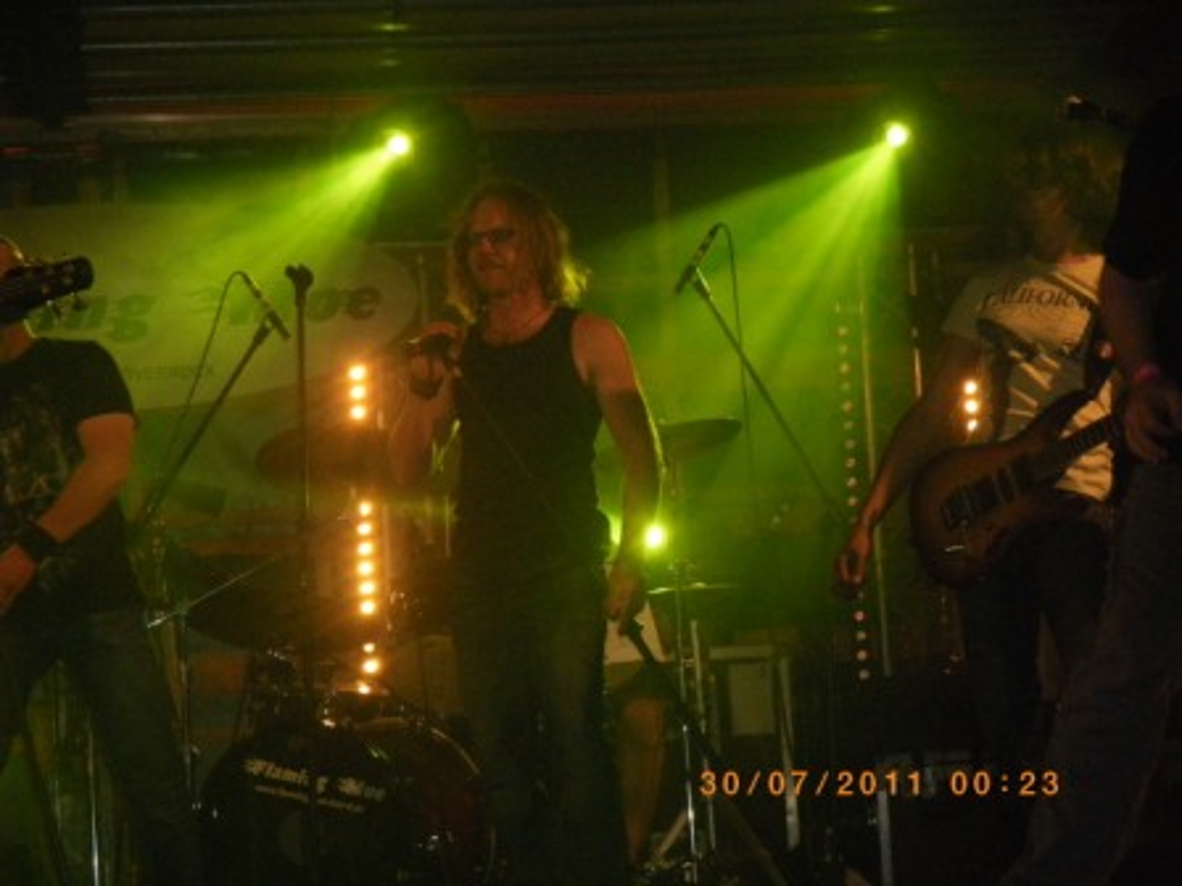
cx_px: 591
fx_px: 3176
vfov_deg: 15.9
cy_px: 443
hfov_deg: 21.1
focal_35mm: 93
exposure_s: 1/100
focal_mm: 16.5
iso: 800
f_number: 5.3
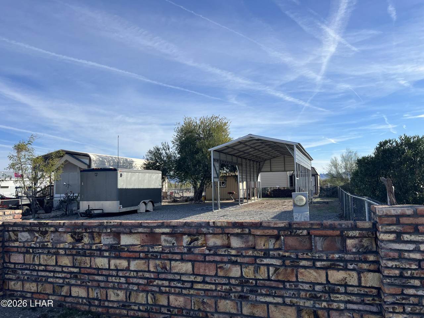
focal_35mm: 26
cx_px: 212
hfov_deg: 67.3
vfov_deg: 53.1
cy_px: 159
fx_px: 318
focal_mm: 5.7
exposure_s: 1/4630
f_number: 1.5
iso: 50
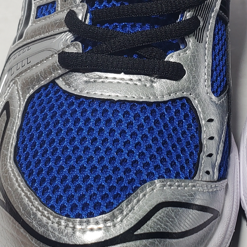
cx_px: 233
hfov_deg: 20.6
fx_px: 662
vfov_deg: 20.9
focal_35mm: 82
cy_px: 45
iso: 50
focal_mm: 4.3
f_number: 2.4
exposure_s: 1/202
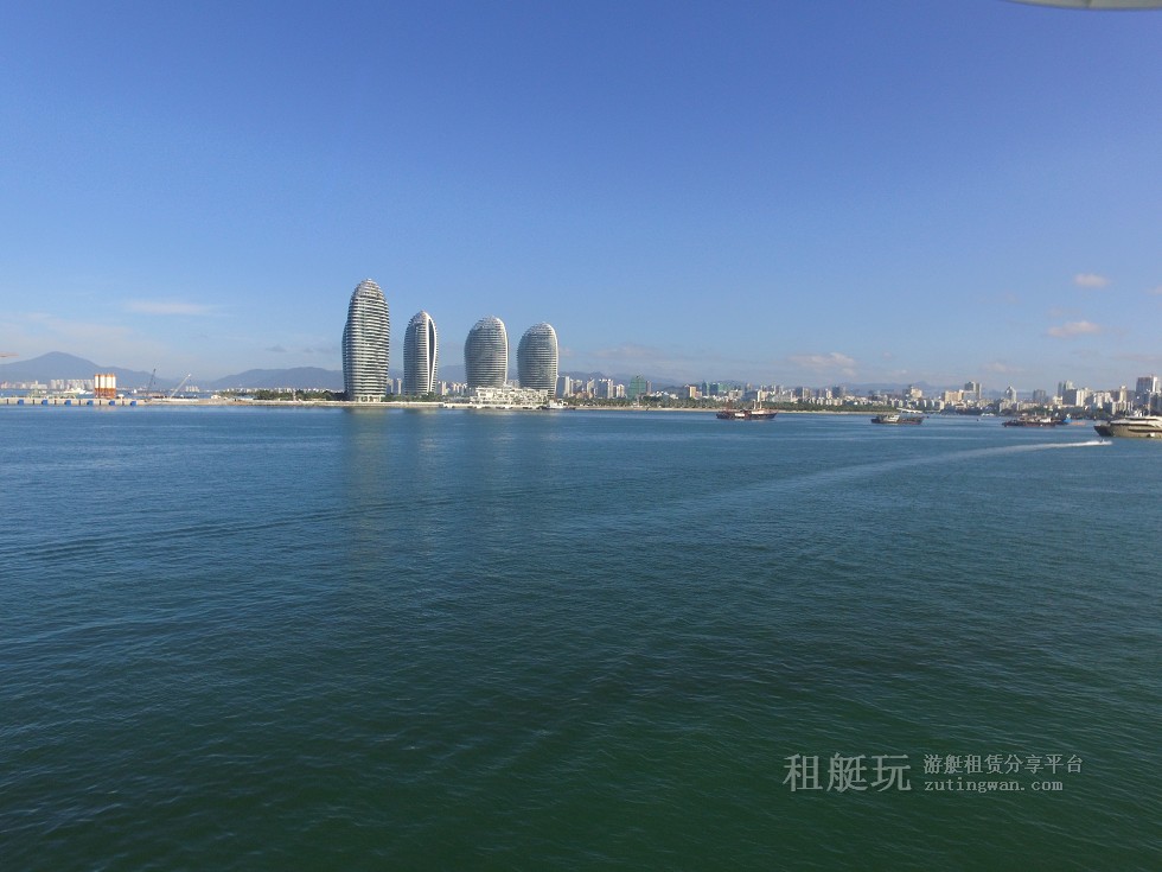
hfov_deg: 81.7
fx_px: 671
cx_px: 581
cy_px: 436
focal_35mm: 20
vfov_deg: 66.0
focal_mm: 3.61
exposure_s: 1/1529
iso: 100
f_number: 2.8
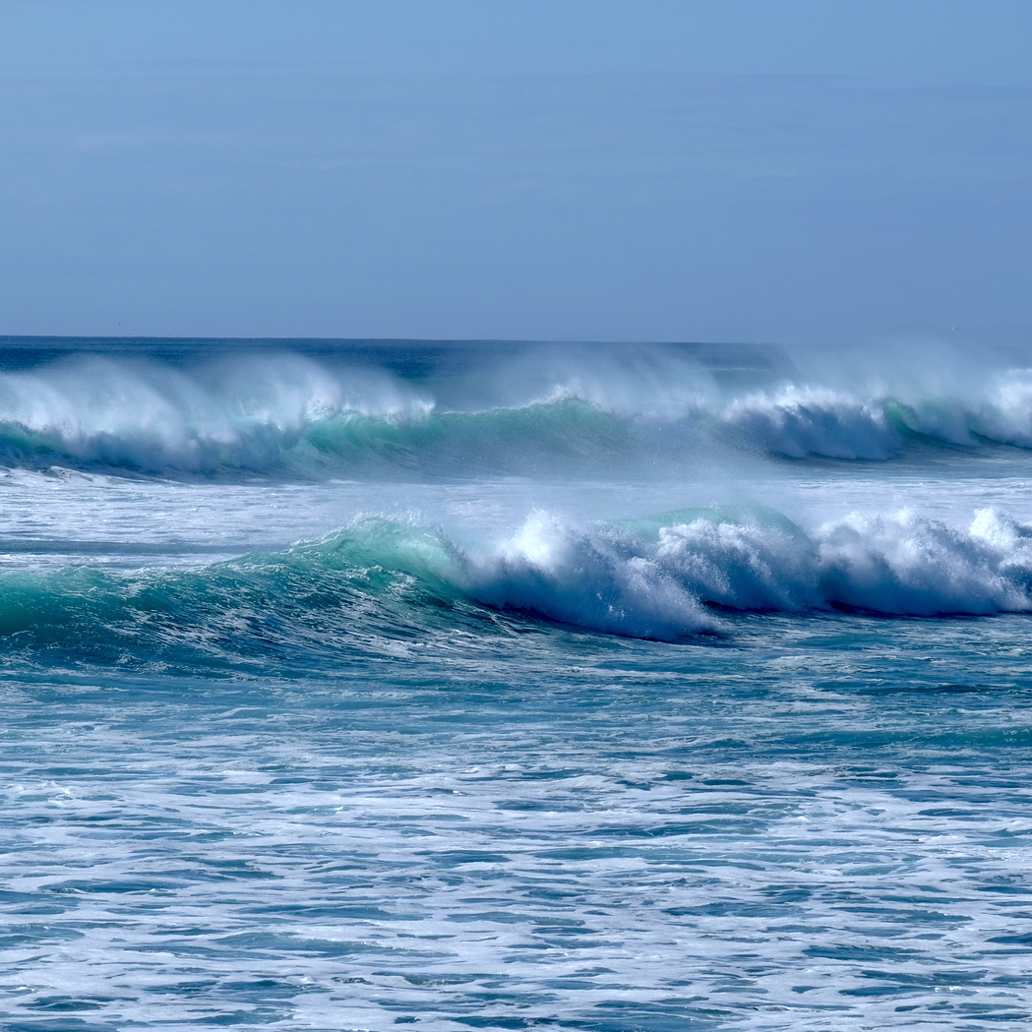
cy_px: 509
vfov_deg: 7.0
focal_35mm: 249
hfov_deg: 7.0
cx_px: 489
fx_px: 8399
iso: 200
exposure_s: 1/1500
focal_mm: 127.9
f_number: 8
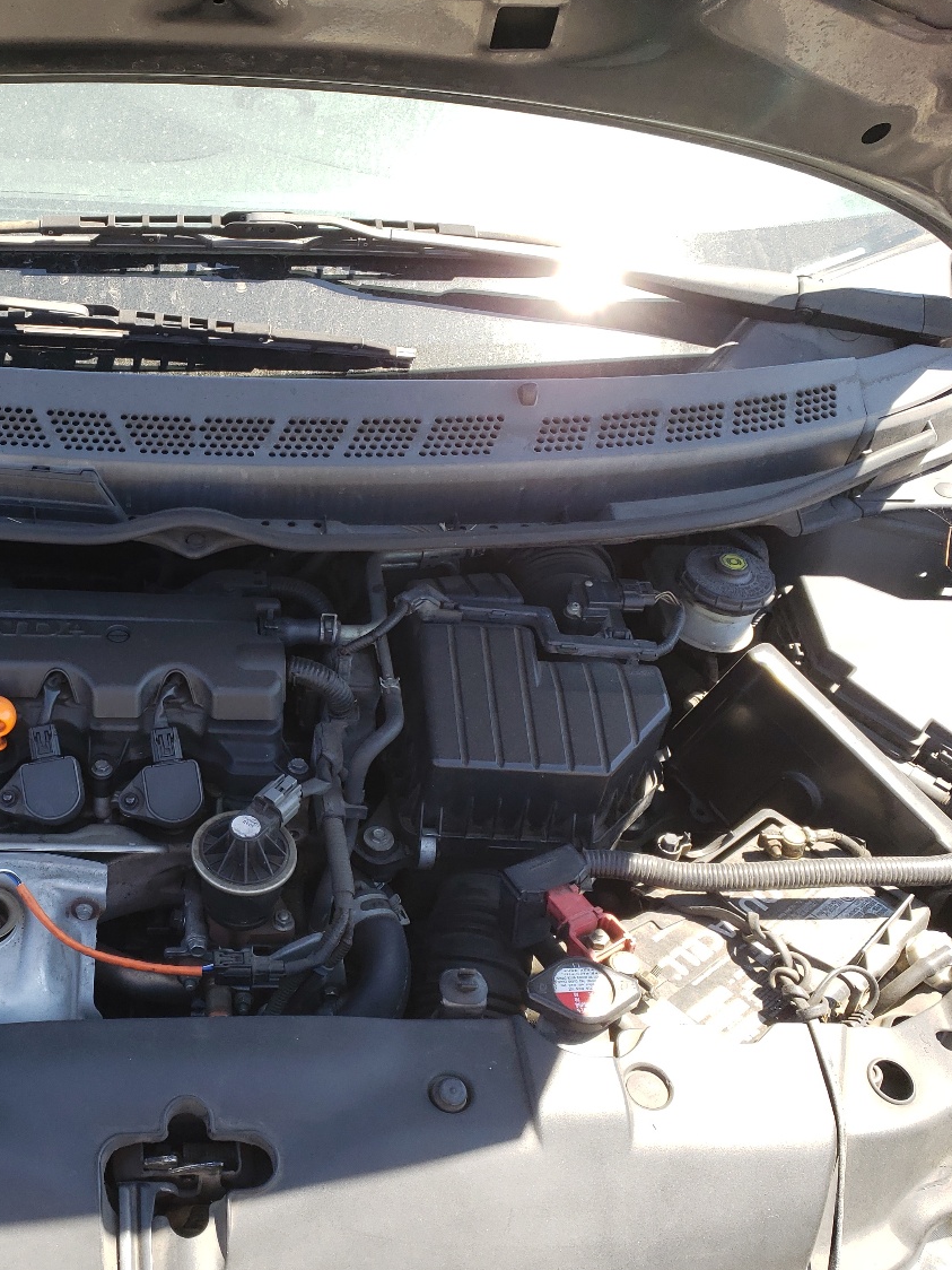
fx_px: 1357
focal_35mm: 37
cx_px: 173
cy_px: 663
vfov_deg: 50.1
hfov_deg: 37.1
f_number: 1.5
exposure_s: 1/476
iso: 50
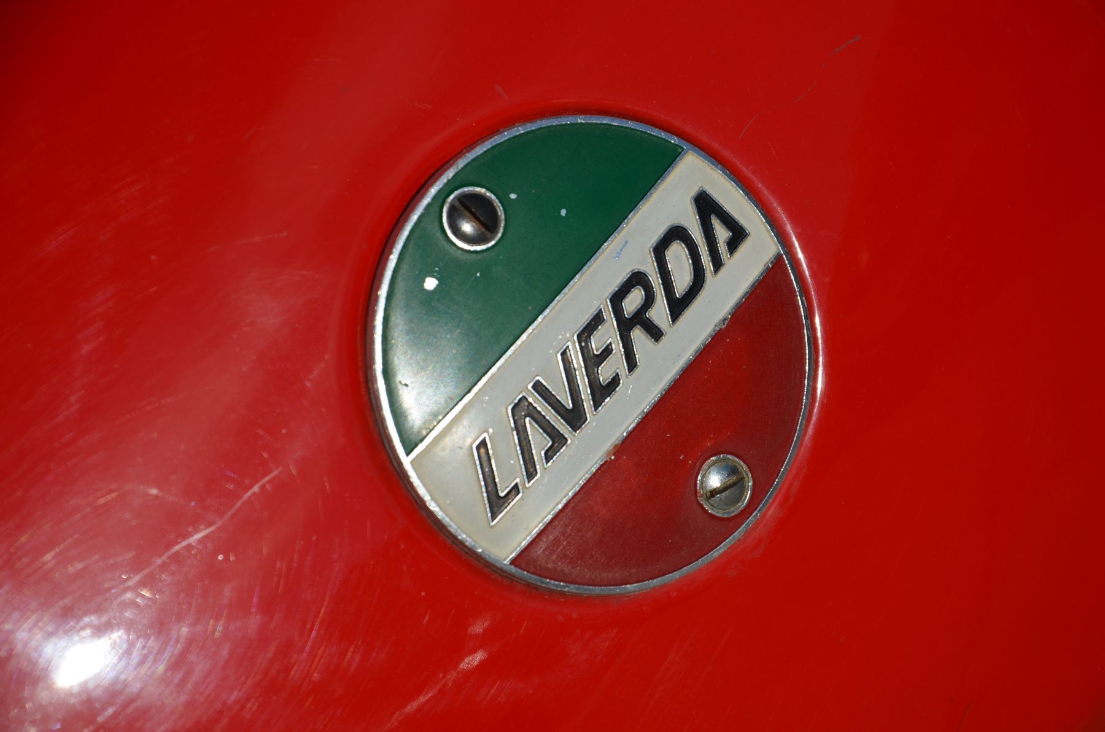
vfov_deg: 8.7
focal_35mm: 158
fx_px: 4824
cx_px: 552
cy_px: 366
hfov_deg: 13.1
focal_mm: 105
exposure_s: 1/1000
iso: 100
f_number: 8
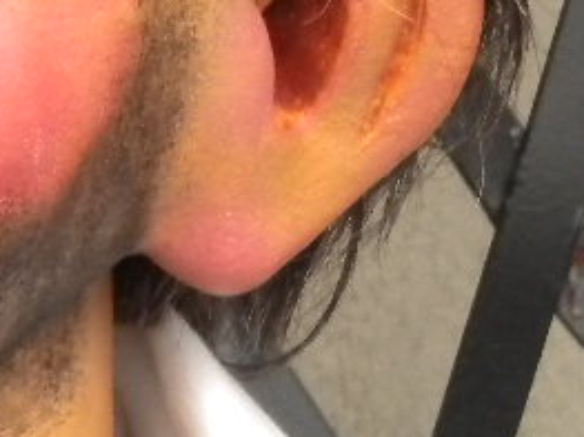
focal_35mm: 409
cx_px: -424
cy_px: -106
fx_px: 6897
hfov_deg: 4.8
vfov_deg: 3.6
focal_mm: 18.9
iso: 400
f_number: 5.9
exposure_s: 1/284
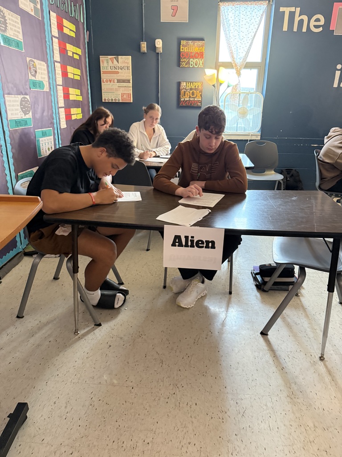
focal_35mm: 24
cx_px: 171
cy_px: 228
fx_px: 316
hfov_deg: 56.8
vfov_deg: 71.6
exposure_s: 1/40
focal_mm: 6.76
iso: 800
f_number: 1.78
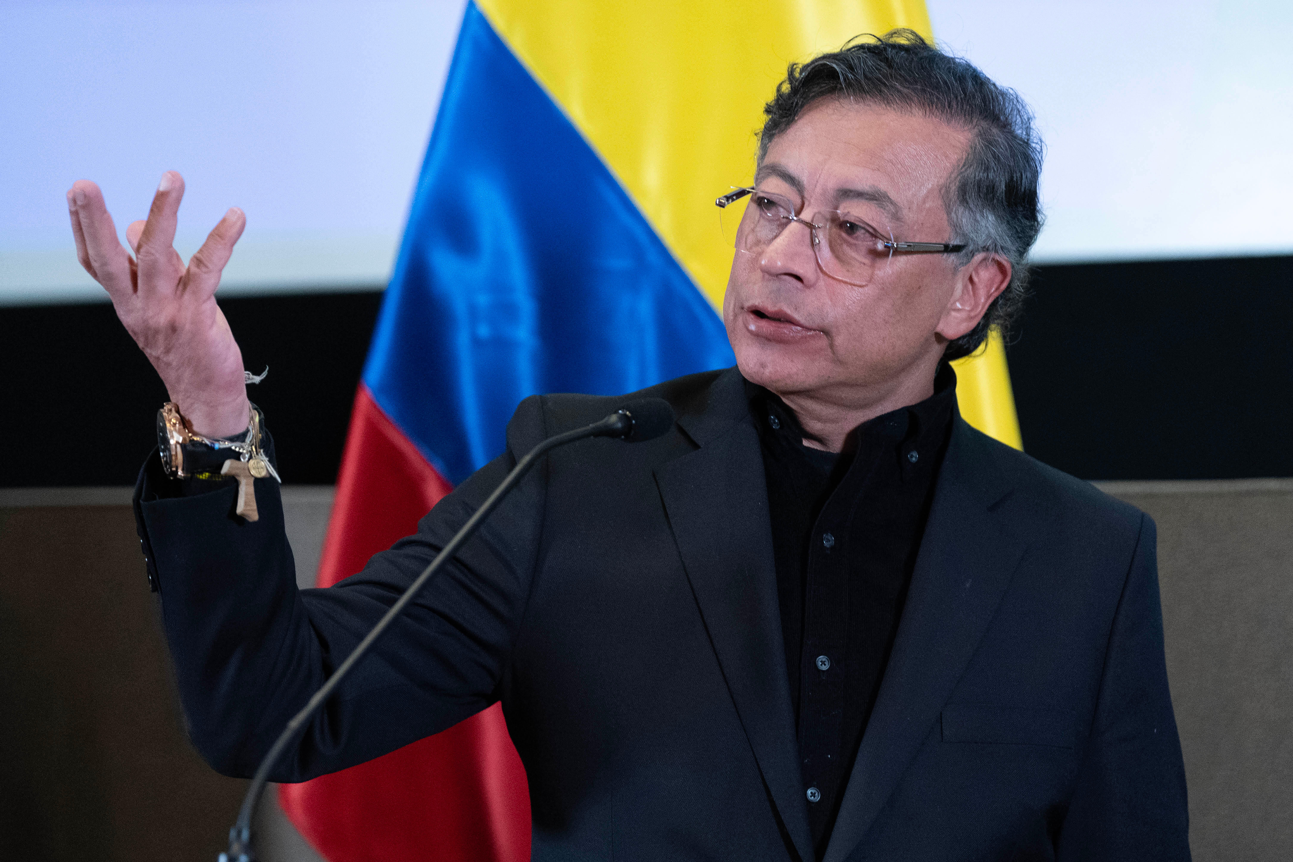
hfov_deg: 14.2
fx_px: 5208
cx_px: 646
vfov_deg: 9.5
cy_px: 431
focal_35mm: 145
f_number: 3.2
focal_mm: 145
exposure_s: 1/250
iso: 5000
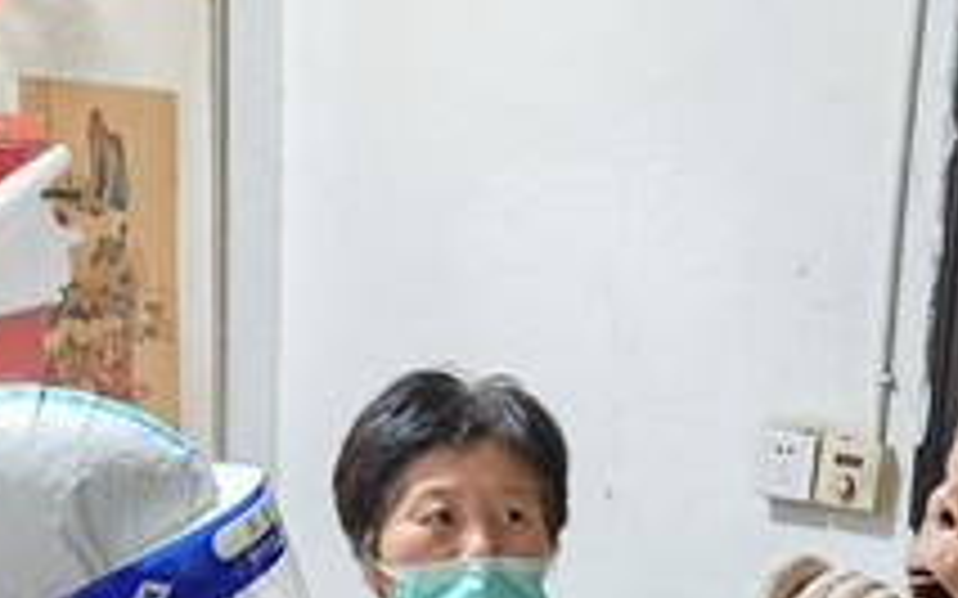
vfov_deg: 16.0
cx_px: 409
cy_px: 841
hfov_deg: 27.1
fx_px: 1984
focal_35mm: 76
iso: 320
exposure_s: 1/50
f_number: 1.9
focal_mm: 6.67
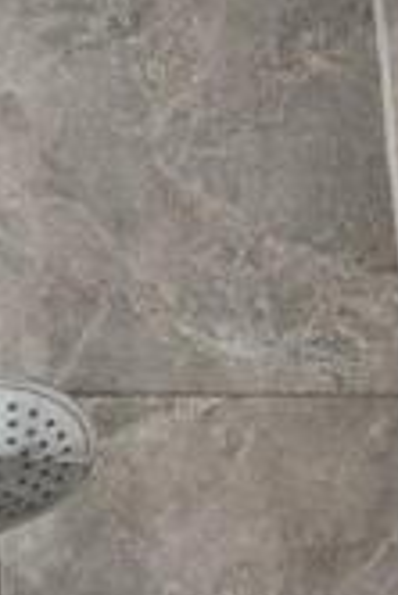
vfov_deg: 28.3
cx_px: -149
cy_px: 203
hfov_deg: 17.7
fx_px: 1175
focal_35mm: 71
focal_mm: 18
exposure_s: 1/50
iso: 800
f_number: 4
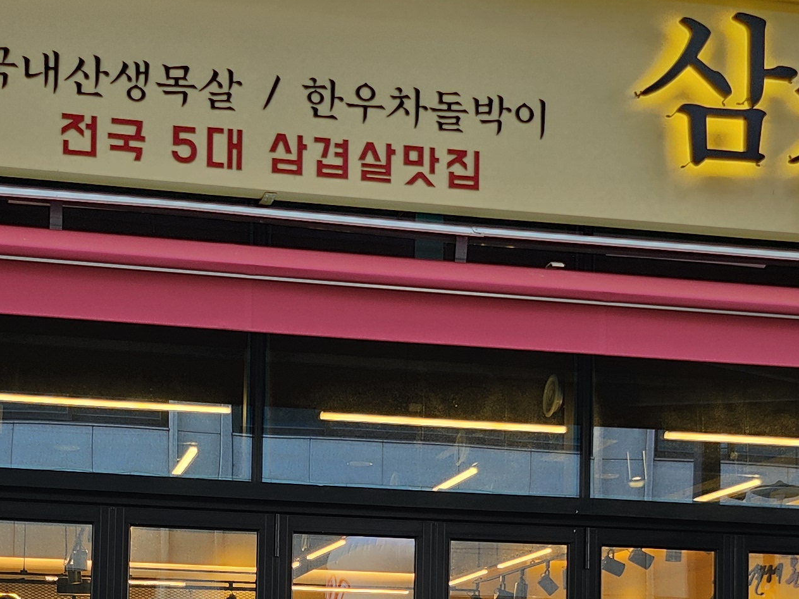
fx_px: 1754
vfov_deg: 18.8
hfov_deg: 25.6
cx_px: 344
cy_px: 610
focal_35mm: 76
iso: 50
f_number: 1.8
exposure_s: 1/240
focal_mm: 5
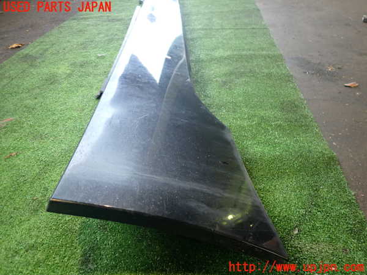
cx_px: 184
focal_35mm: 25
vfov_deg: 54.9
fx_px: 265
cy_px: 138
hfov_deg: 69.4
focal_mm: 4.5
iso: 250
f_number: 2
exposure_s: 1/30
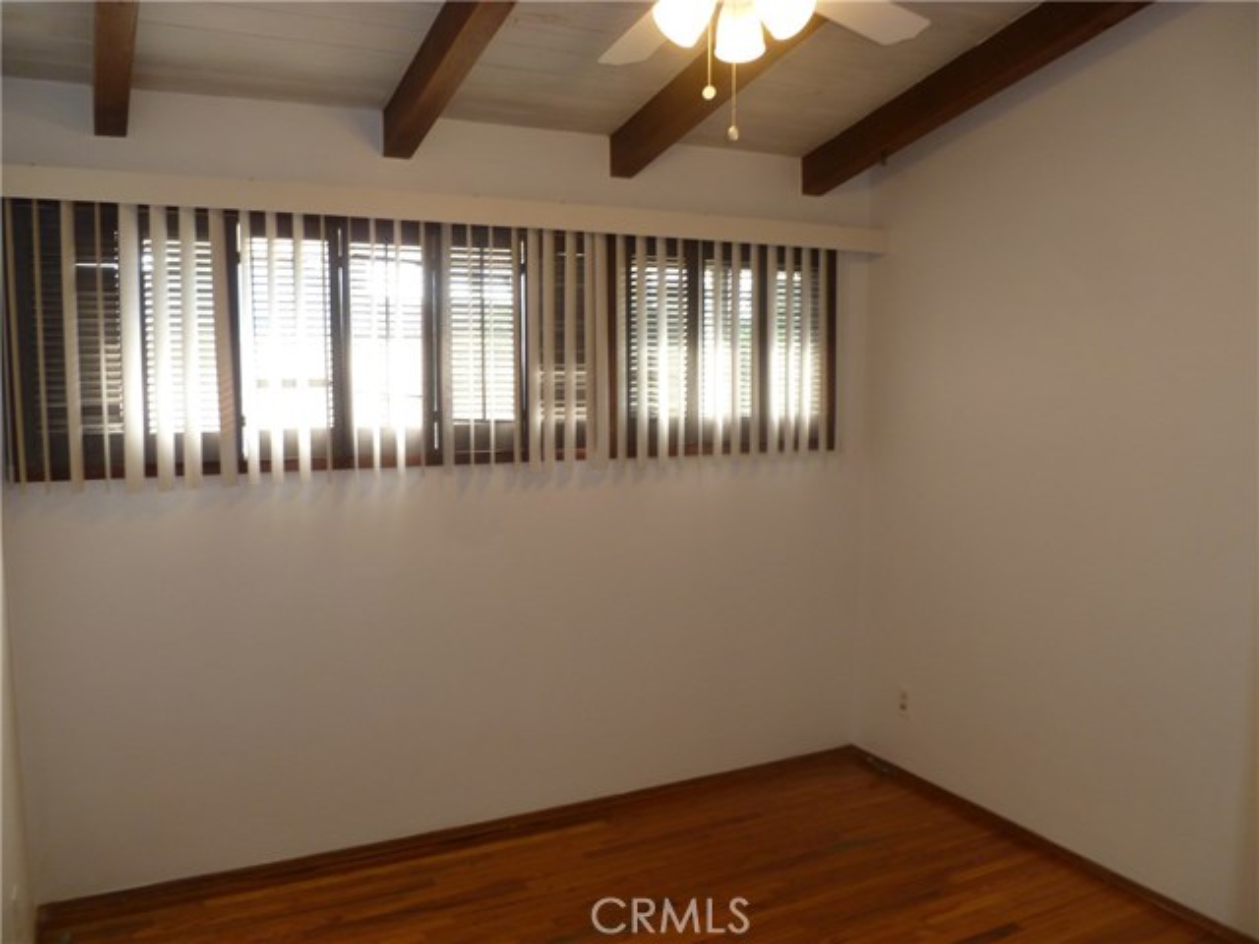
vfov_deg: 49.7
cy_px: 472
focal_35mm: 28
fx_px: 1018
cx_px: 630
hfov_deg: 63.4
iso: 100
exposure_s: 1/30
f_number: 3.3
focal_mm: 5
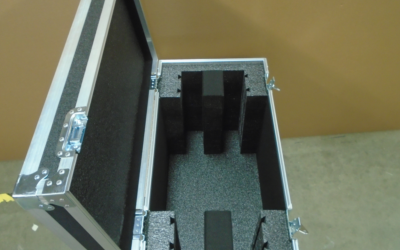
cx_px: 200
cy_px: 144
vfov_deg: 38.2
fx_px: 360
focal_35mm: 33
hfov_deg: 58.1
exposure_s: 1/15
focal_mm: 5.5
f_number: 3.5
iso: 400
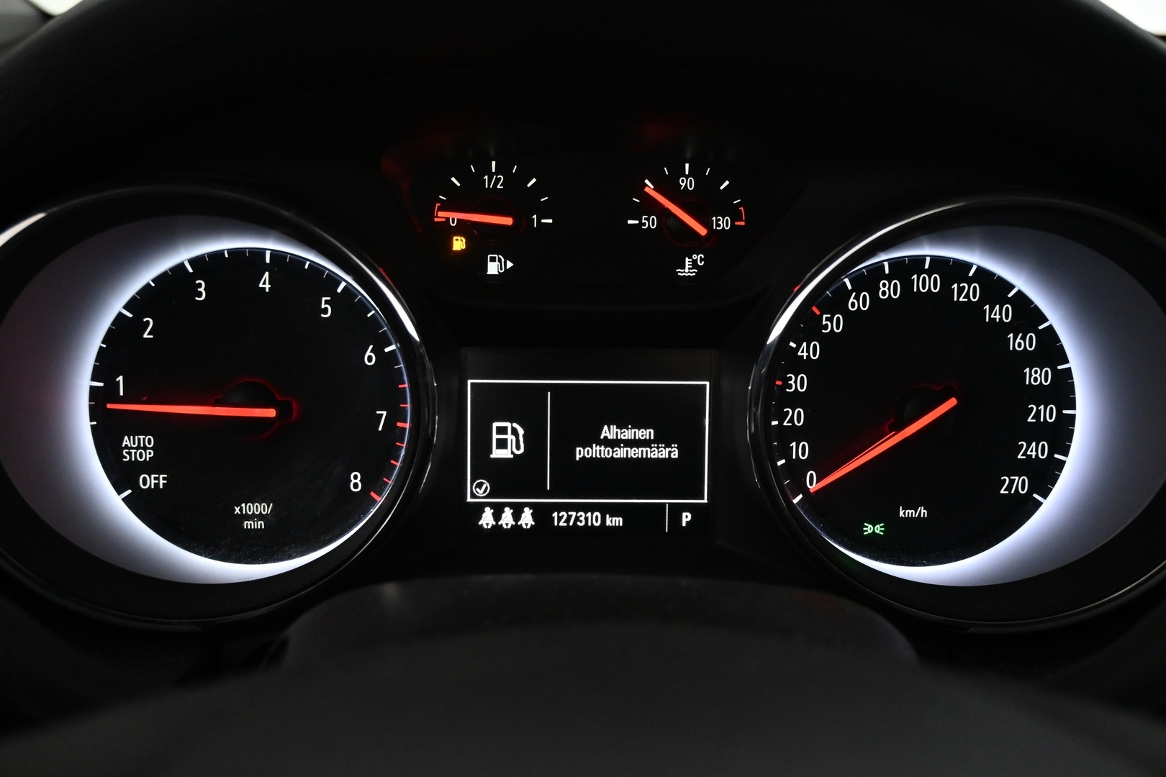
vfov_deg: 36.9
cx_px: 583
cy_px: 388
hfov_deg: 53.1
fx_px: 1166
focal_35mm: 36
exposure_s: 1/40
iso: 2800
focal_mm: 24
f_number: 4.2
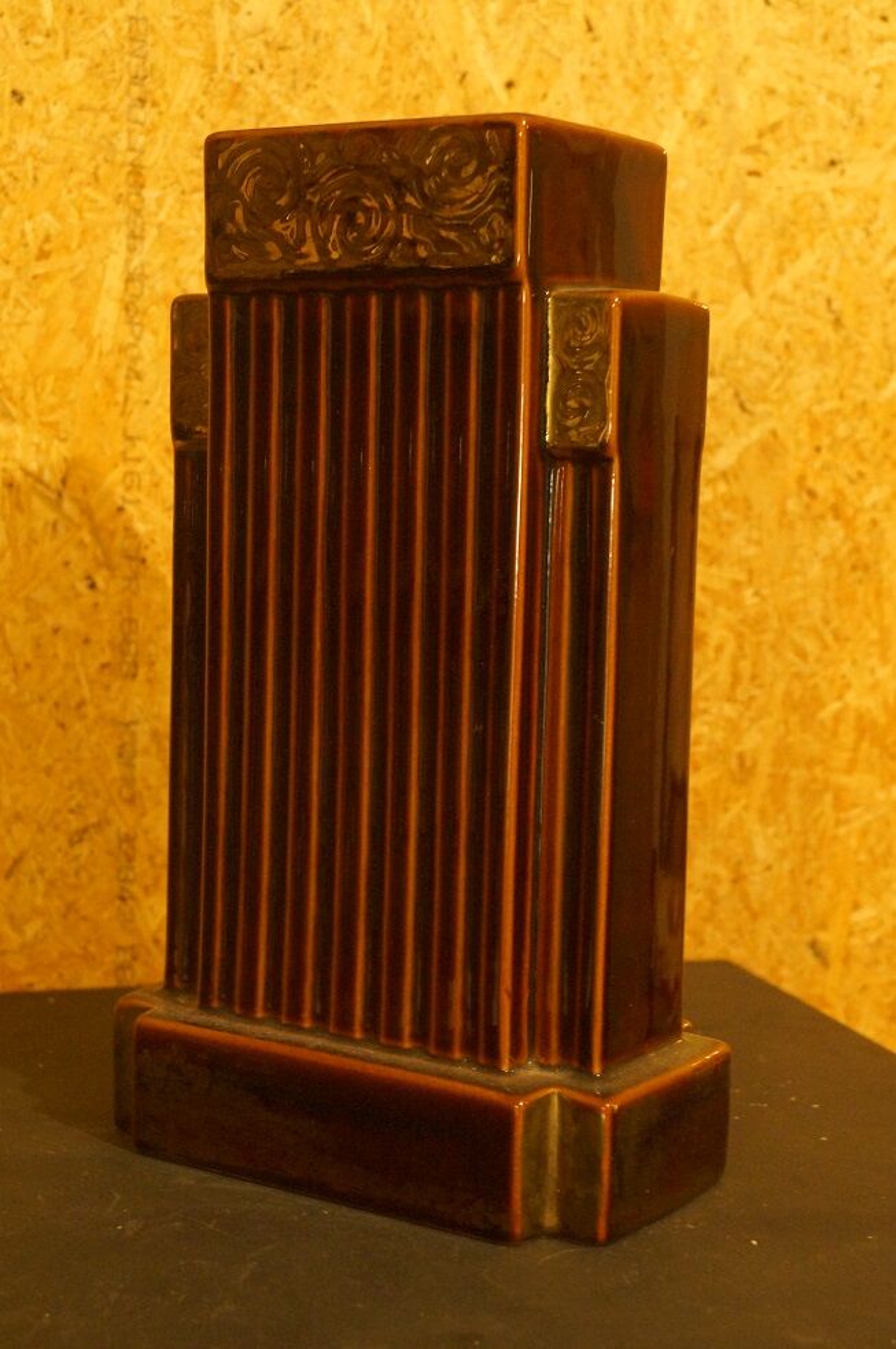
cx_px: 448
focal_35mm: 60
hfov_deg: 22.6
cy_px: 674
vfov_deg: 33.4
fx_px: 2245
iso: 3200
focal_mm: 40
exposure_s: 1/8
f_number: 6.3
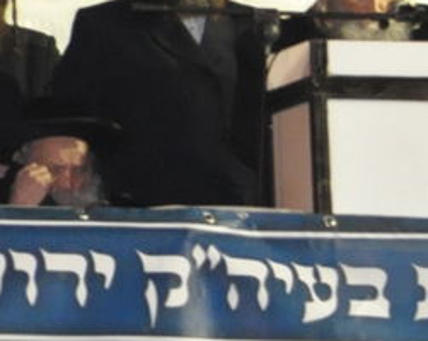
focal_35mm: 801
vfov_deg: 1.9
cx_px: -389
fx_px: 10131
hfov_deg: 2.4
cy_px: -154
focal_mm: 102
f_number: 5.6
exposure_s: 1/60
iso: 2000
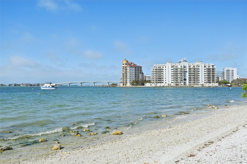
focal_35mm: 30
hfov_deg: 62.0
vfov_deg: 43.5
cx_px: 124
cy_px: 82
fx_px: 206
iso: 400
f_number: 8
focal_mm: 30
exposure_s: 1/3200
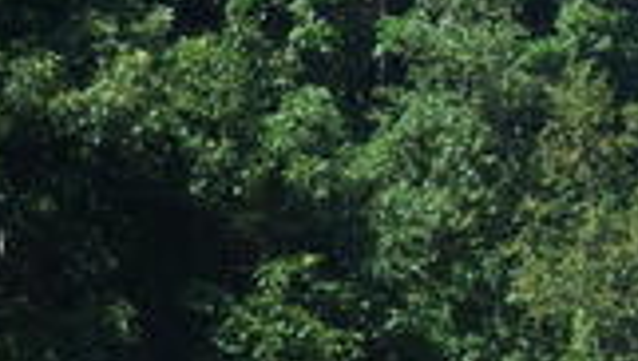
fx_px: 7723
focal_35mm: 456
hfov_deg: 4.7
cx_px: 222
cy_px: 532
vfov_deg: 2.7
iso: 100
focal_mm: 31.8
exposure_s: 1/800
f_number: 3.5
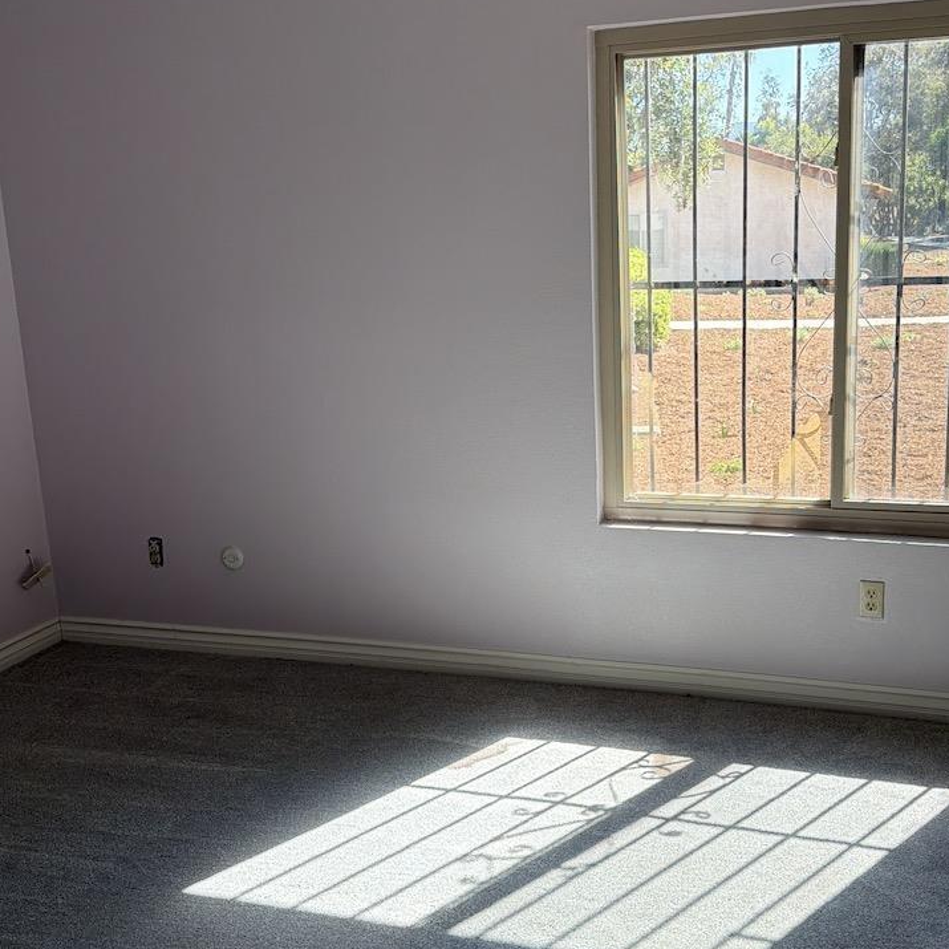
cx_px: 552
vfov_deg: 43.9
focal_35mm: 38
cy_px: 471
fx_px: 1179
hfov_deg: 43.7
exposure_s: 1/702
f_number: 1.78
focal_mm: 6.76
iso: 80
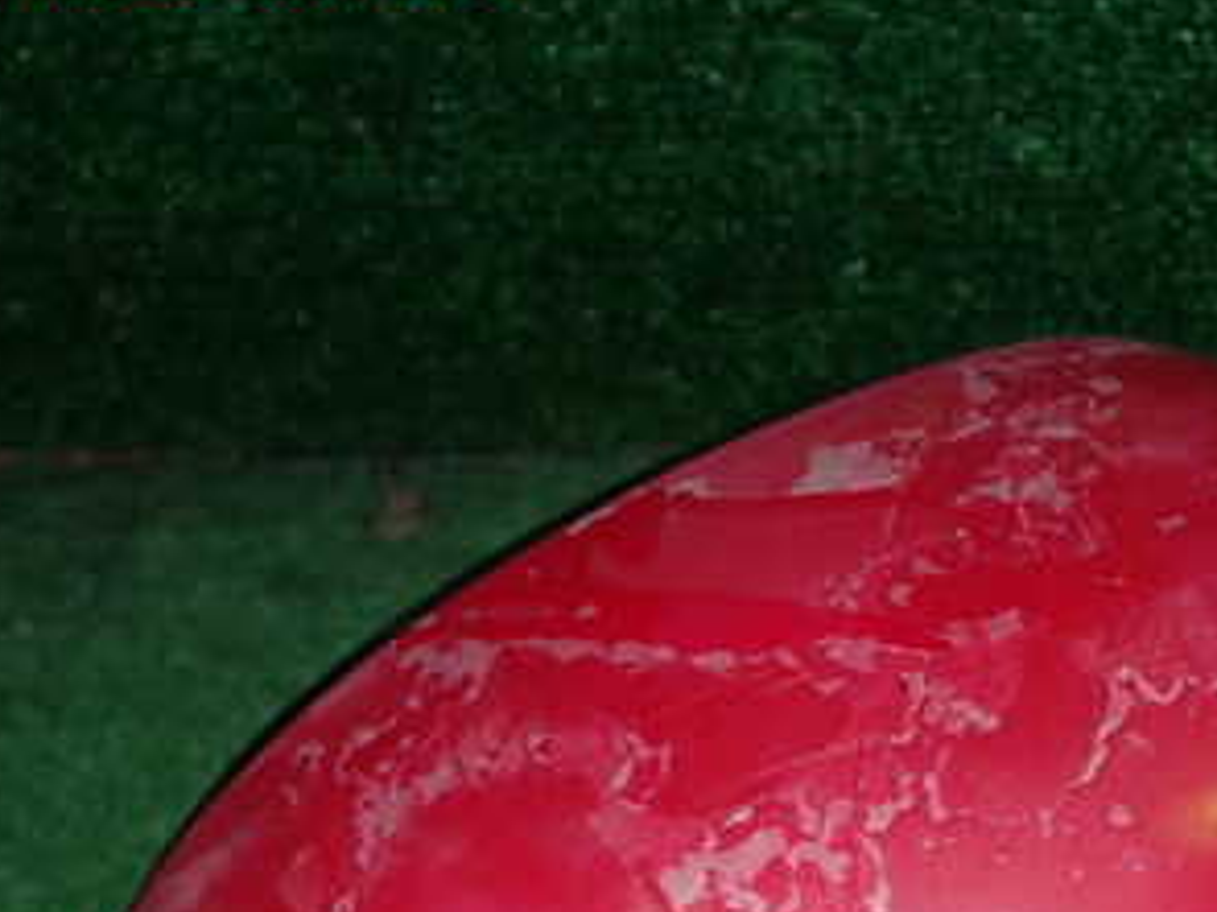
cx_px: 974
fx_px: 2003
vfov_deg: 24.8
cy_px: 842
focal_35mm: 57
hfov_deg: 32.8
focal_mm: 5.05
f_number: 6.3
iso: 200
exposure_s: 1/30
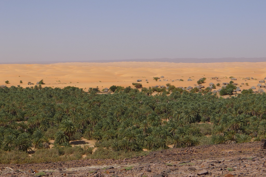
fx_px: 590
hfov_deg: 25.4
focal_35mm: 80
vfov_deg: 17.0
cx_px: 133
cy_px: 88
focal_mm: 17.1
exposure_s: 1/800
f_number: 5
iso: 80
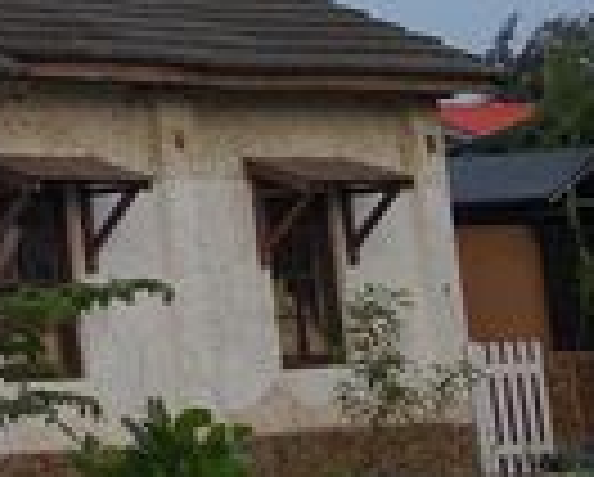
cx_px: -832
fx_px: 2095
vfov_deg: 12.6
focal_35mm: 119
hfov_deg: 12.6
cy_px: -112
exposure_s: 1/125
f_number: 5.6
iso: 200
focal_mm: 8.8
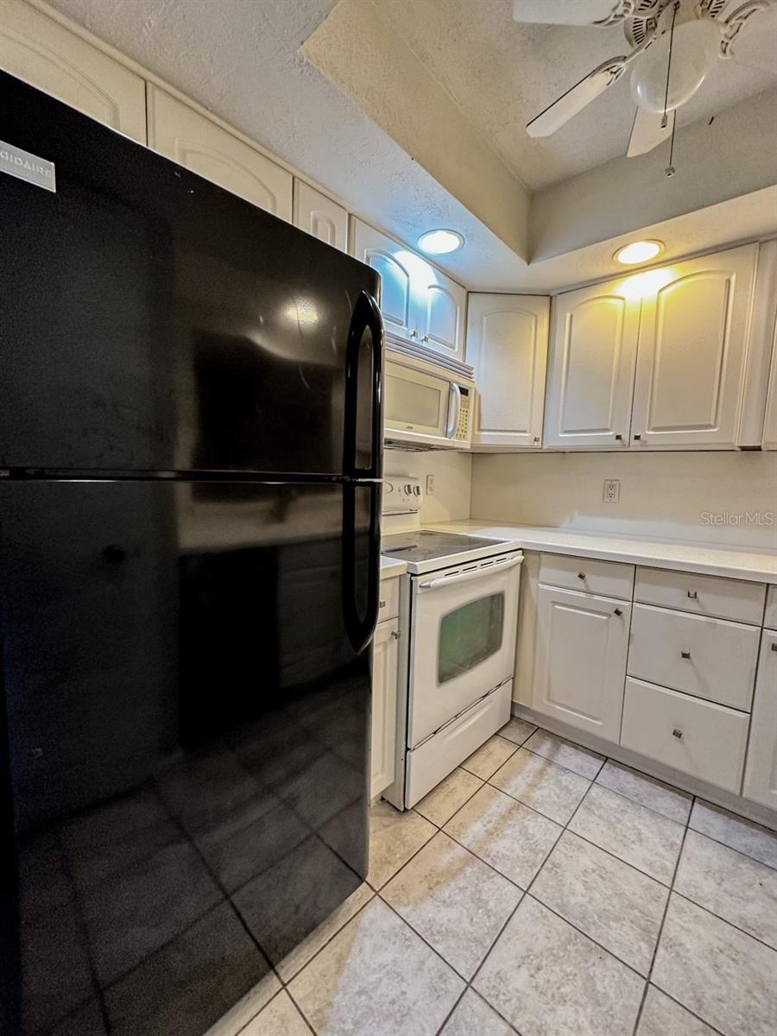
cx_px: 388
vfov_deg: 102.1
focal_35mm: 14
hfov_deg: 85.7
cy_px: 518
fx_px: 419
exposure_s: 1/60
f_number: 2.2
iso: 320
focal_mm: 2.22
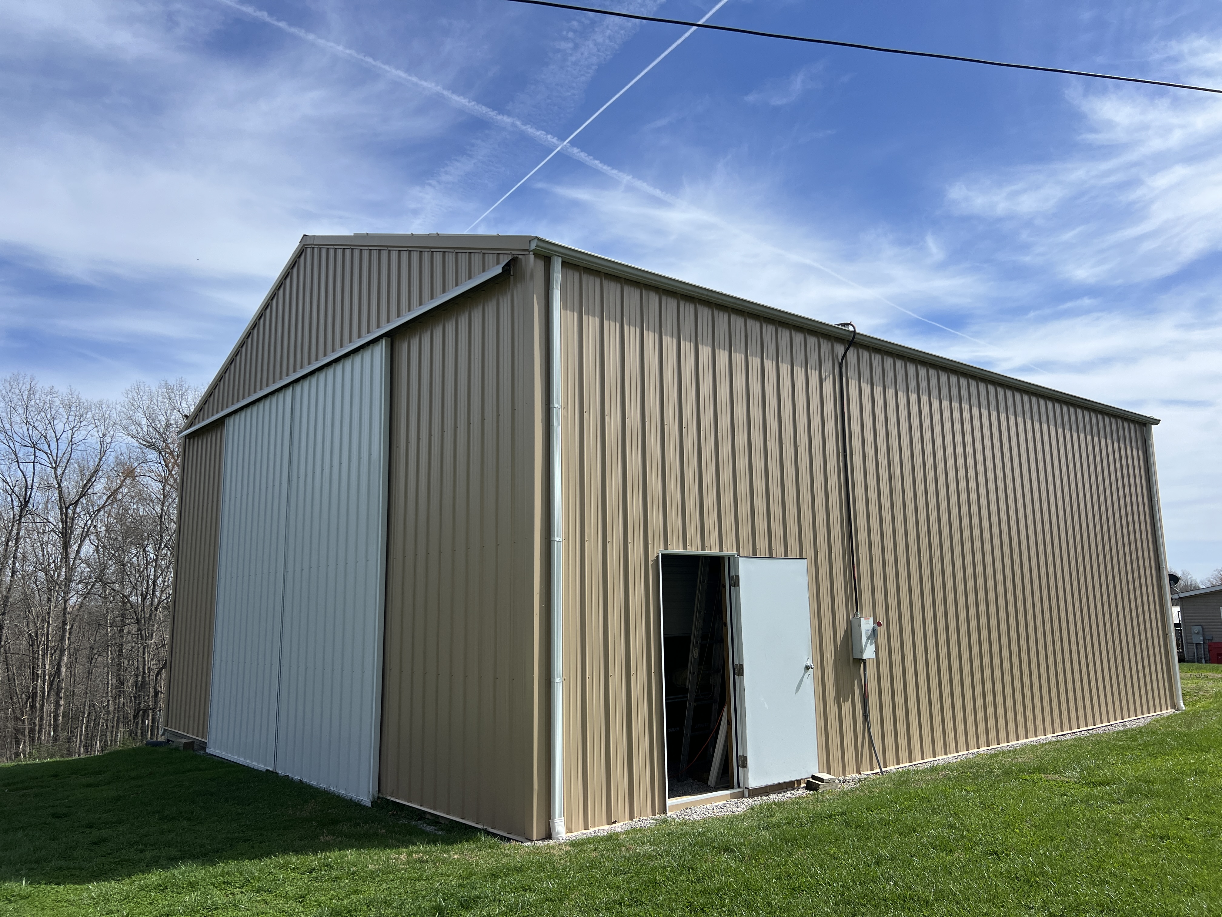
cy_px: 458
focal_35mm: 26
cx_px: 611
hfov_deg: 67.3
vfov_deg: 53.1
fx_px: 918
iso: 50
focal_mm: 5.7
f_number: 1.5
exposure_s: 1/5319
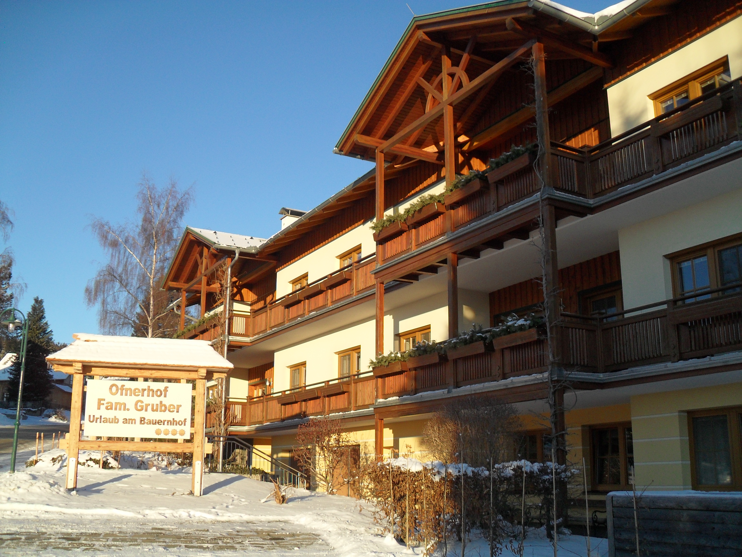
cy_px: 278
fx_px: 750
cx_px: 371
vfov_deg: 40.7
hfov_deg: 52.6
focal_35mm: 35
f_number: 8.9
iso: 100
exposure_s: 1/60
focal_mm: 6.2
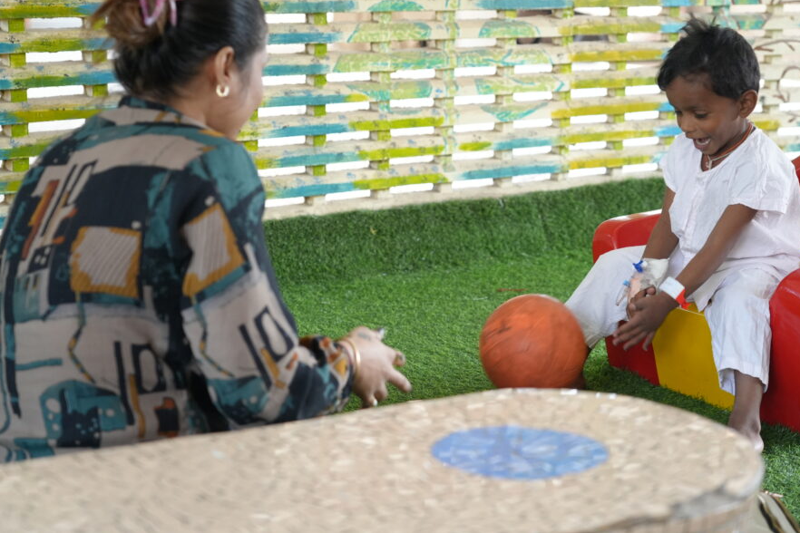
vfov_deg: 18.9
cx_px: 435
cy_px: 224
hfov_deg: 28.1
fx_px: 1600
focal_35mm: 72
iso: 2500
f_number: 4
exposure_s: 1/160
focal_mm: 62
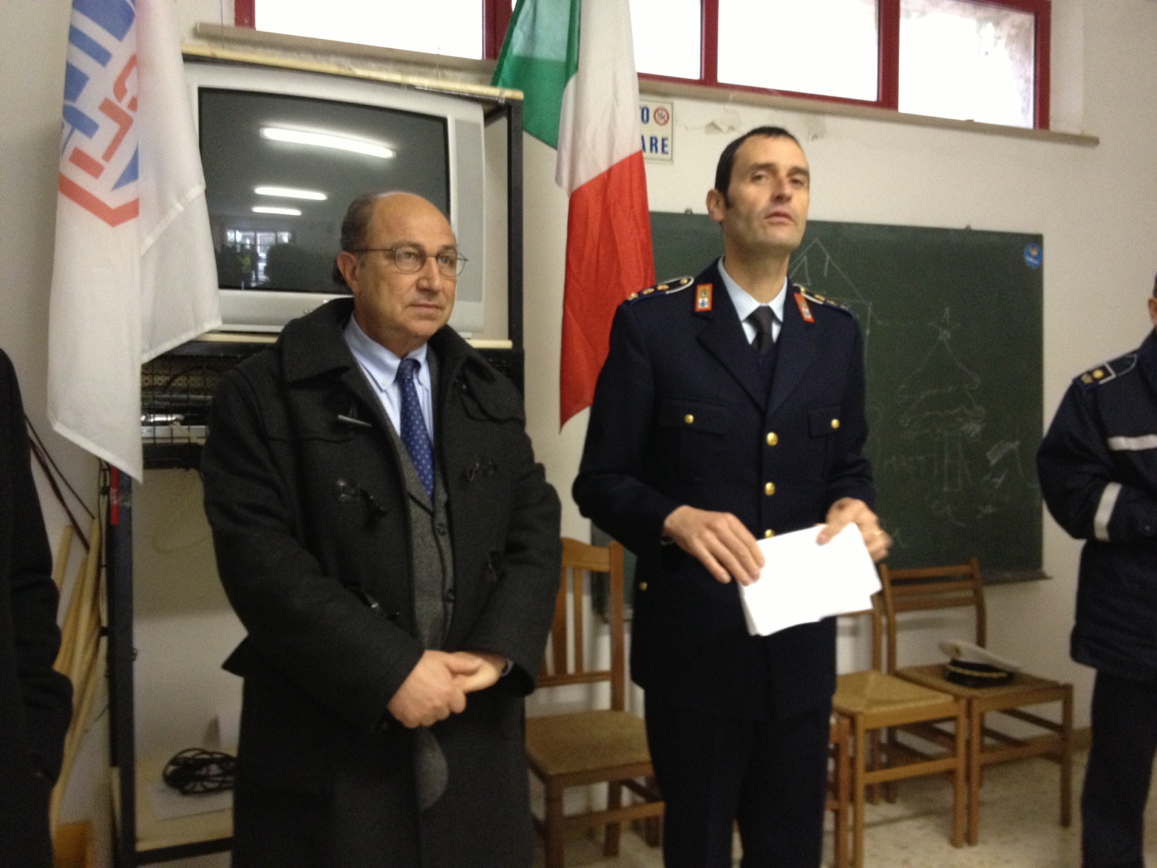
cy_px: 434
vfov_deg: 40.7
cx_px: 578
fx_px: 1170
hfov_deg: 52.6
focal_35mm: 35
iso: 320
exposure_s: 1/20
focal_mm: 4.28
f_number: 2.4
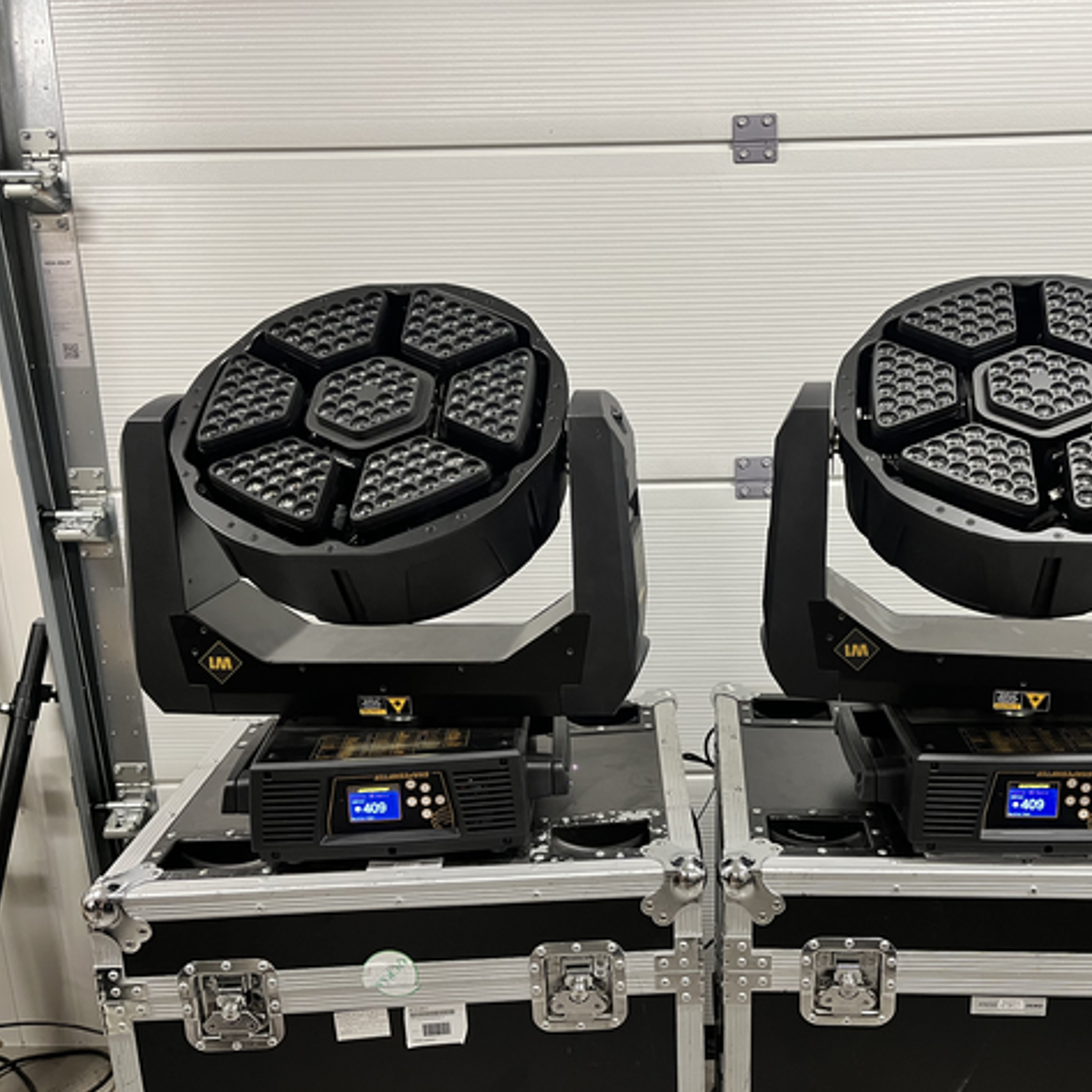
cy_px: 548
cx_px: 657
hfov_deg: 52.2
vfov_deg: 52.5
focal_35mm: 31
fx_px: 1106
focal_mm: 5.1
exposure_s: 1/50
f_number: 1.6
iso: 250
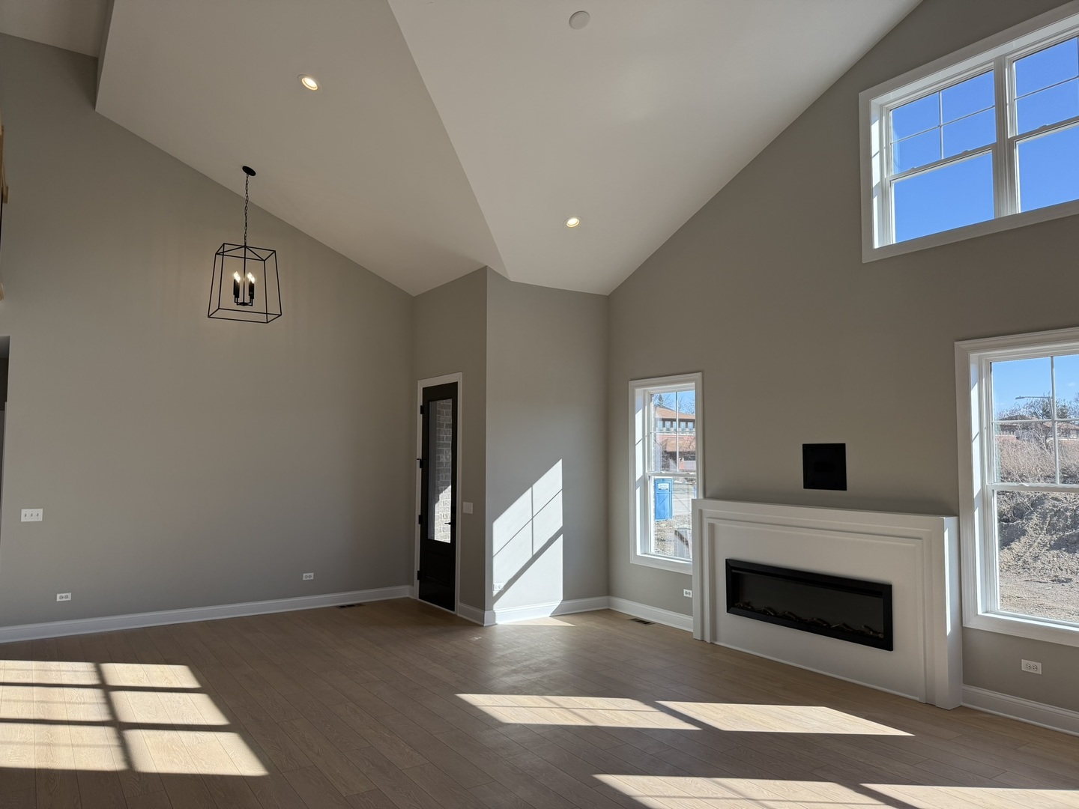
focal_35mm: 24
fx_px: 748
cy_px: 404
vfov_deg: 56.8
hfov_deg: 71.6
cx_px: 540
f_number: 1.78
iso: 100
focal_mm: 6.76
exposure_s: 1/1211
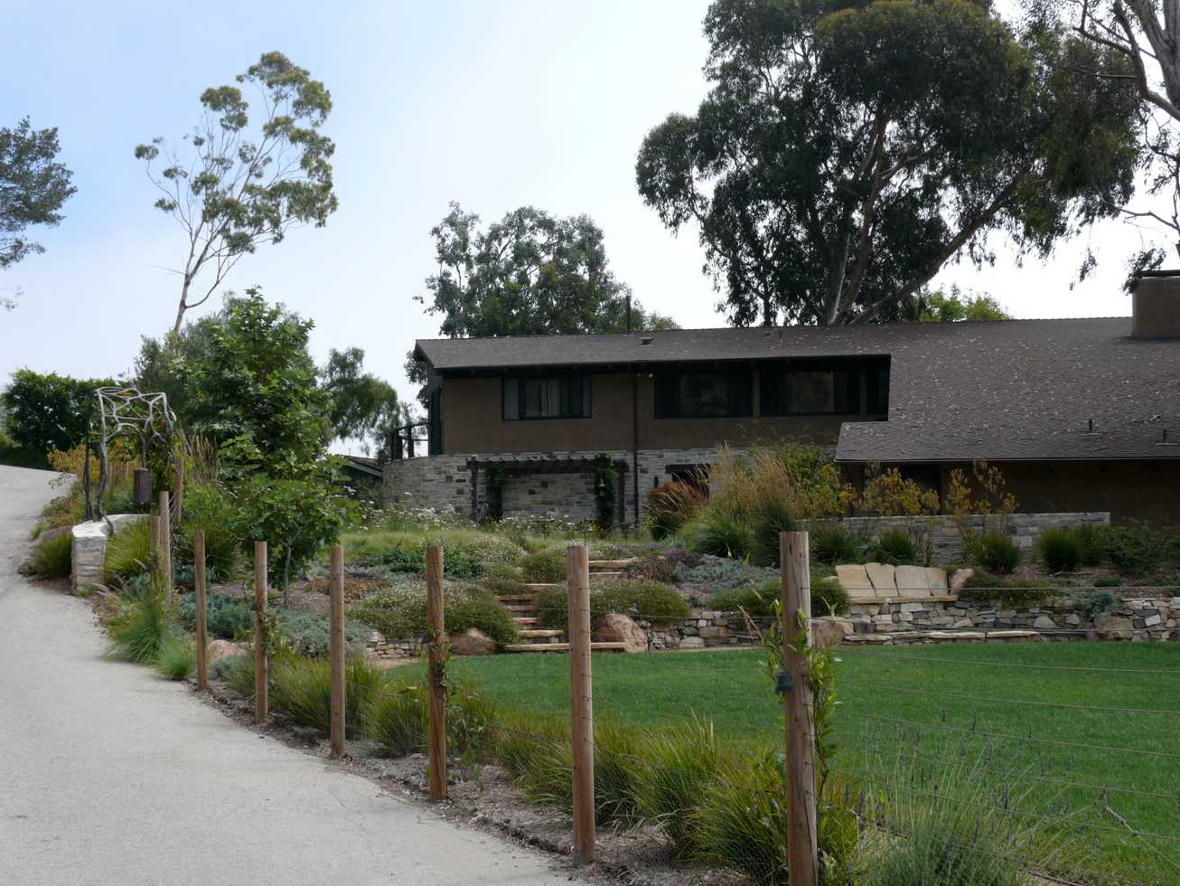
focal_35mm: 50
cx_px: 601
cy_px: 447
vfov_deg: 29.1
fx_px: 1705
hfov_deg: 38.2
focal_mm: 10.3
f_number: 5.6
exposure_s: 1/400
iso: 100
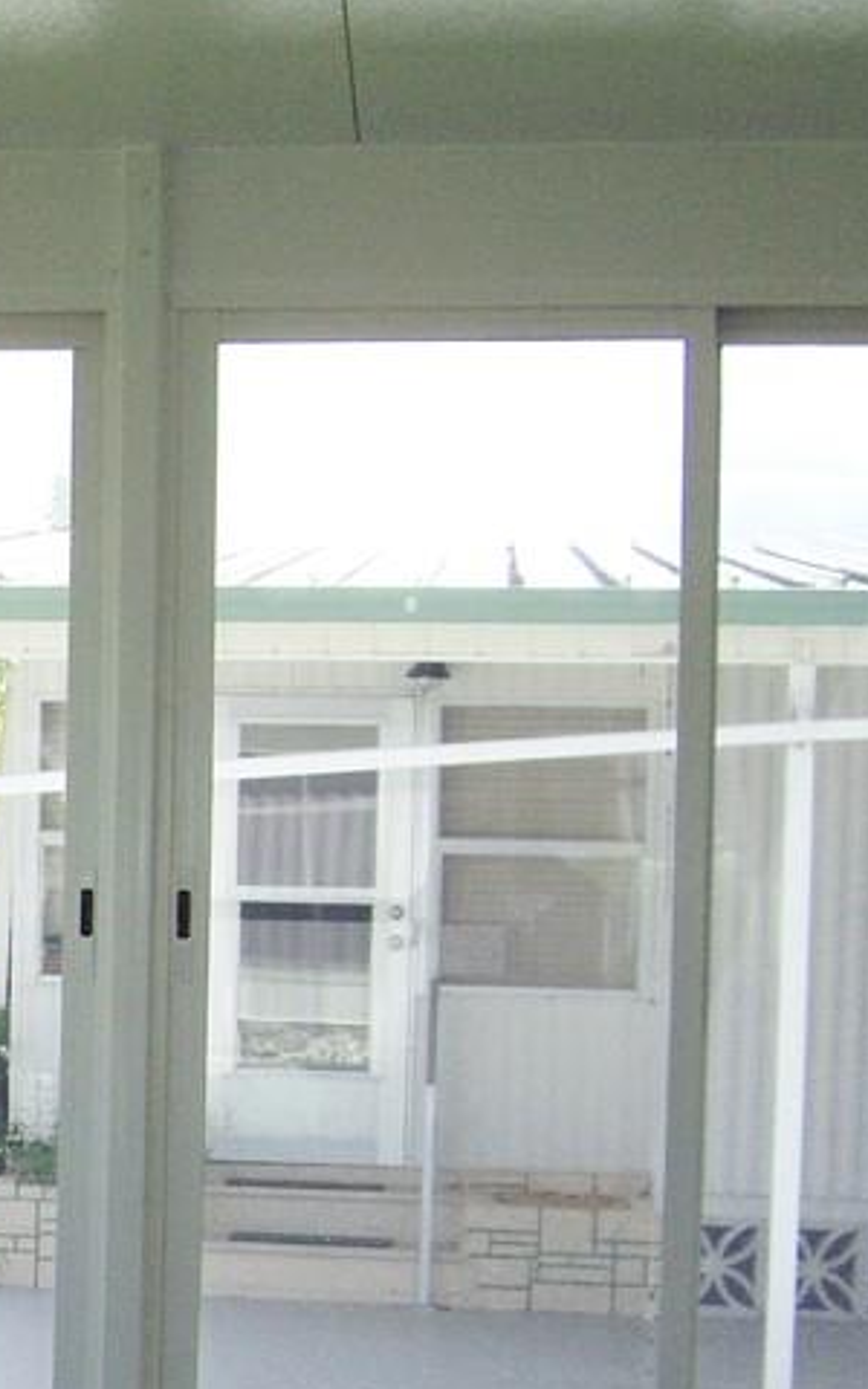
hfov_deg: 14.5
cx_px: -272
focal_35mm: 86
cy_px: 987
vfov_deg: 23.9
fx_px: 3255
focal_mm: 7.9
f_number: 2.8
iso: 100
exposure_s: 1/250
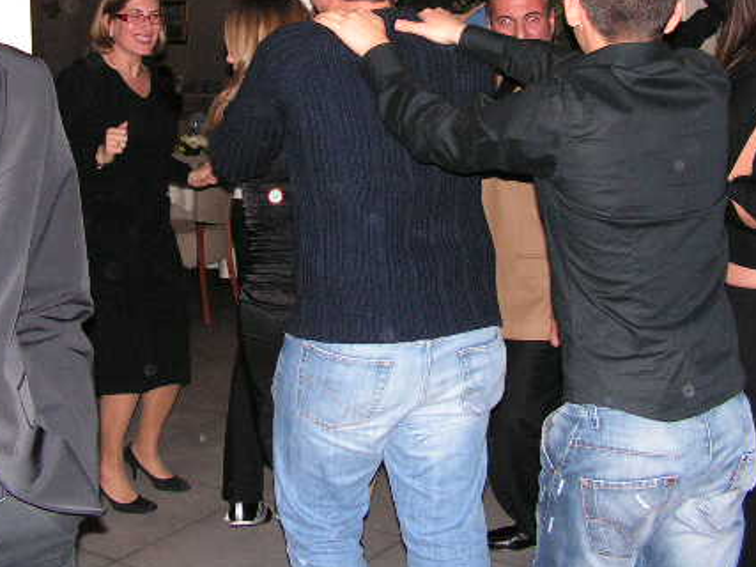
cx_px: 342
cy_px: 149
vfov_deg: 26.7
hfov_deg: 35.5
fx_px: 1179
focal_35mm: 54
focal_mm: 6
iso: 200
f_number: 3.2
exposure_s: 1/40
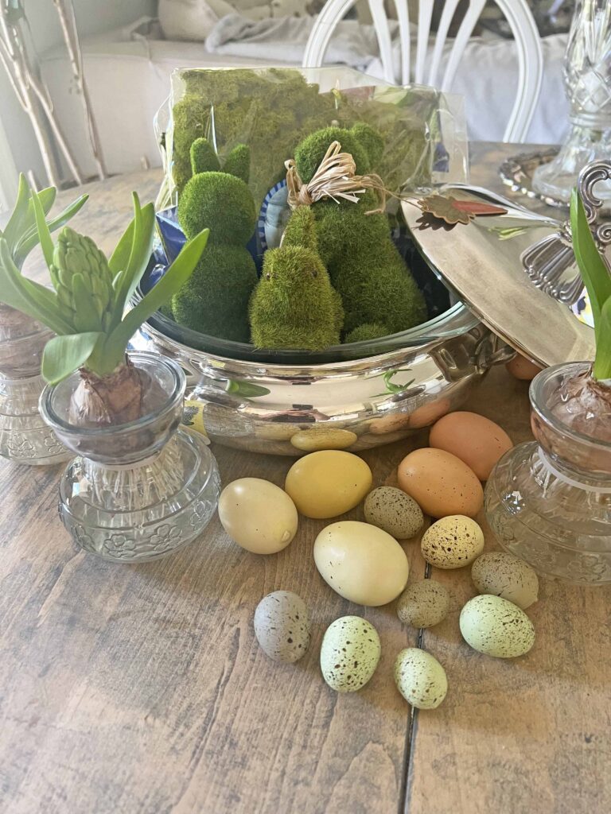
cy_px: 407
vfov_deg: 67.3
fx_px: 612
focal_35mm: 26
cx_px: 306
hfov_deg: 53.1
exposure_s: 1/60
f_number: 1.5
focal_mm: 5.7
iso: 200
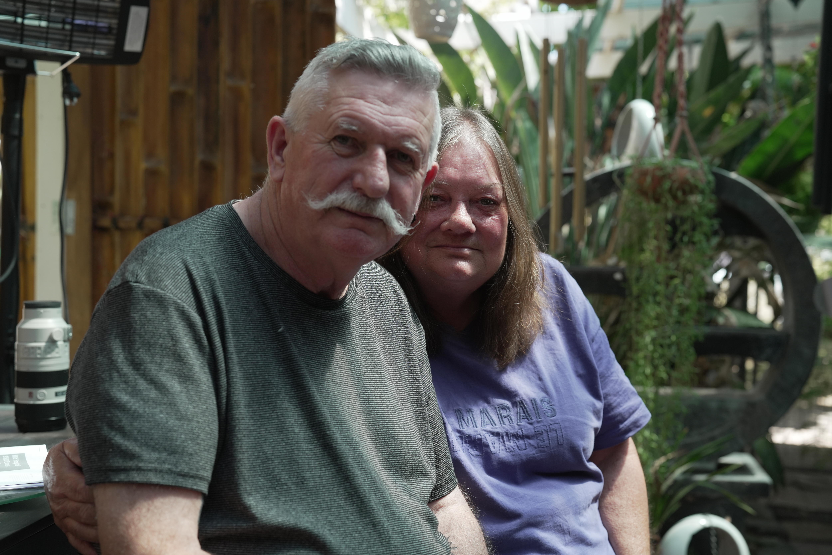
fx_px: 1155
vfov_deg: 27.0
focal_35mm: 50
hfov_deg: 39.6
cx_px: 416
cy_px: 278
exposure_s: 1/500
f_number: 4
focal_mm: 50
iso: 640
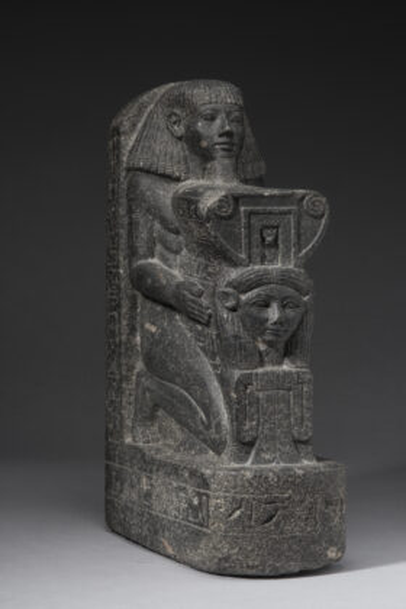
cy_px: 304
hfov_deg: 13.0
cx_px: 203
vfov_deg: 19.5
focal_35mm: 105
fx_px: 1776
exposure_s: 1/160
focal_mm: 105
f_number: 22
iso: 100
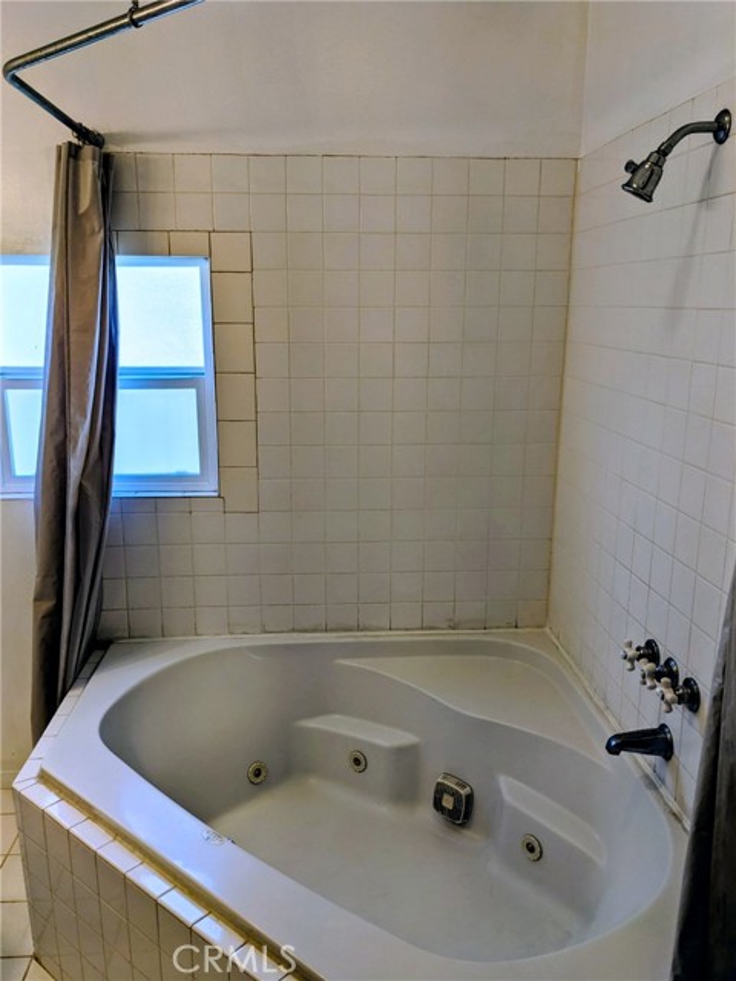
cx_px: 368
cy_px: 490
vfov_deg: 65.3
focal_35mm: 27
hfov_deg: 51.4
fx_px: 765
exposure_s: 1/135
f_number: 1.73
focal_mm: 4.38
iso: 36
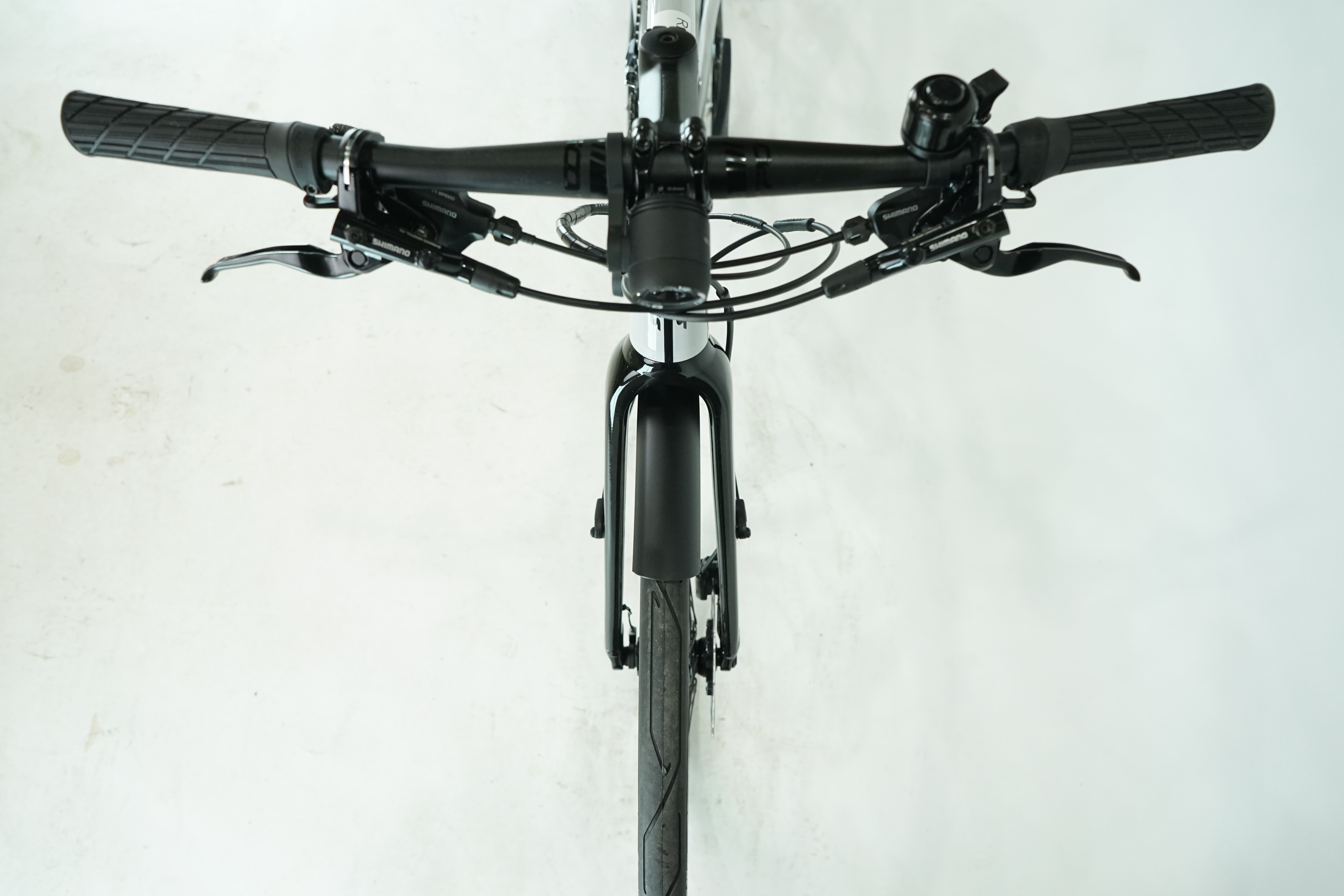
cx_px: 672
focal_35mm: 28
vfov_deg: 46.4
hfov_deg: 65.5
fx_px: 1045
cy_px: 448
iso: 1600
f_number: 5.6
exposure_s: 1/200
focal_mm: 28
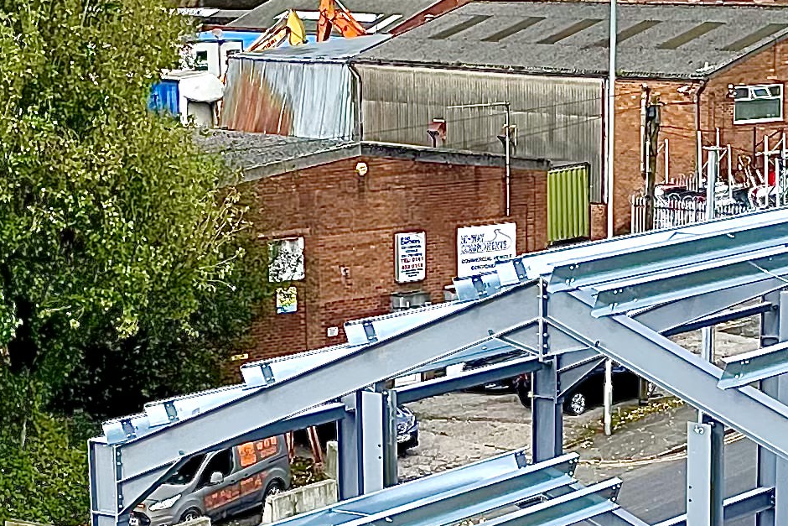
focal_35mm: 116
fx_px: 2539
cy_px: 557
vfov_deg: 11.7
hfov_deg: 17.6
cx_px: 480
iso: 32
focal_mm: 4.2
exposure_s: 1/2257
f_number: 1.6
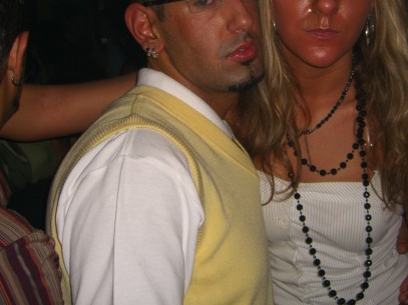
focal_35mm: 56
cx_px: 228
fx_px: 660
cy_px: 82
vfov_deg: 25.8
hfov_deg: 34.3
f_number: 2.8
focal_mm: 7.9
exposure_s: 1/60
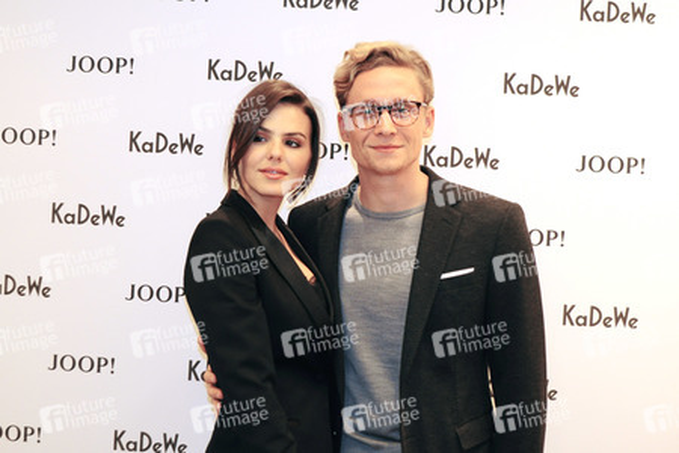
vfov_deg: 31.9
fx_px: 792
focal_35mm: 42
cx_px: 340
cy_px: 226
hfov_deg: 46.4
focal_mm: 28
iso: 800
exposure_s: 1/80
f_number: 4.2
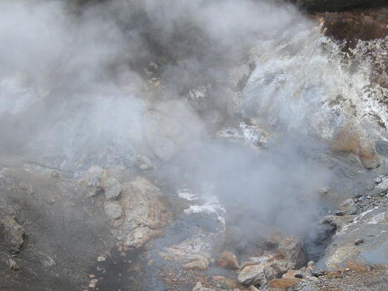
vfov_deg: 19.3
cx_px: 305
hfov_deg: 25.3
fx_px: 852
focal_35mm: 76
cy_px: 200
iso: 100
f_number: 4.8
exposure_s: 1/154
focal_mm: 7.5
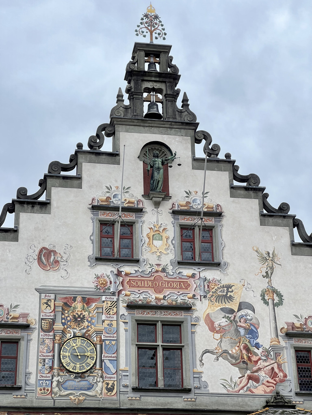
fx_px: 925
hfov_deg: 19.1
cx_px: 156
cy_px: 208
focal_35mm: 77
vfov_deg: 25.3
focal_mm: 9
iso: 32
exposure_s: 1/99
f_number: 2.8
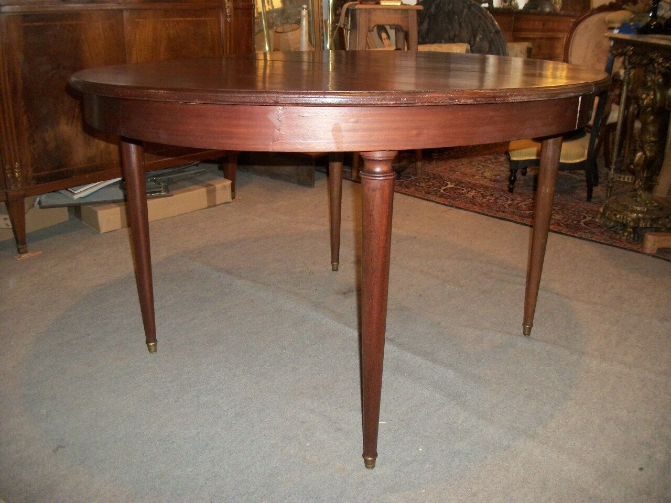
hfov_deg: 56.8
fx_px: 620
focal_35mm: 32
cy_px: 252
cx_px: 336
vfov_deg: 44.2
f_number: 2.9
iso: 250
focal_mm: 5.7
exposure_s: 1/30
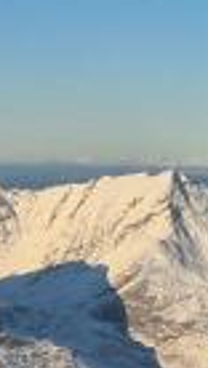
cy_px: 251
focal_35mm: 145
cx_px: 568
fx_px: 1417
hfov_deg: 7.6
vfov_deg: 14.8
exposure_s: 1/1624
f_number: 1.8
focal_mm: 5.4
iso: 25
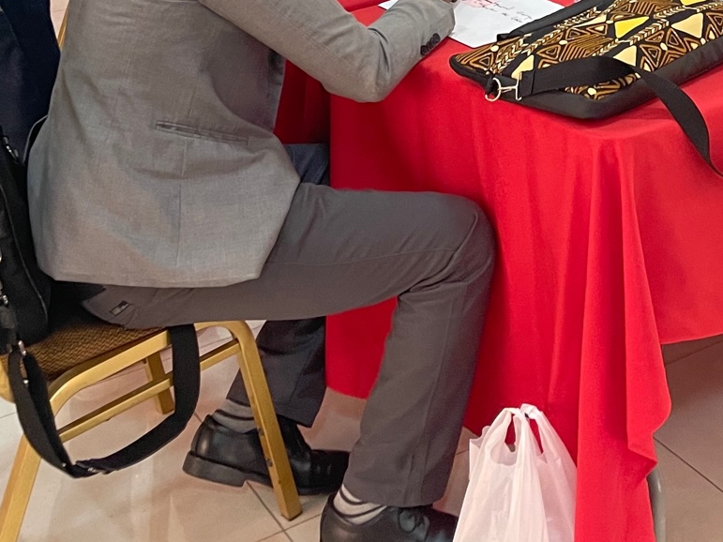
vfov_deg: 20.1
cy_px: -126
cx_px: 539
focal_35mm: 68
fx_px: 1420
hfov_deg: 28.2
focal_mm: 5.1
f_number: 1.6
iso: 250
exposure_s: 1/50
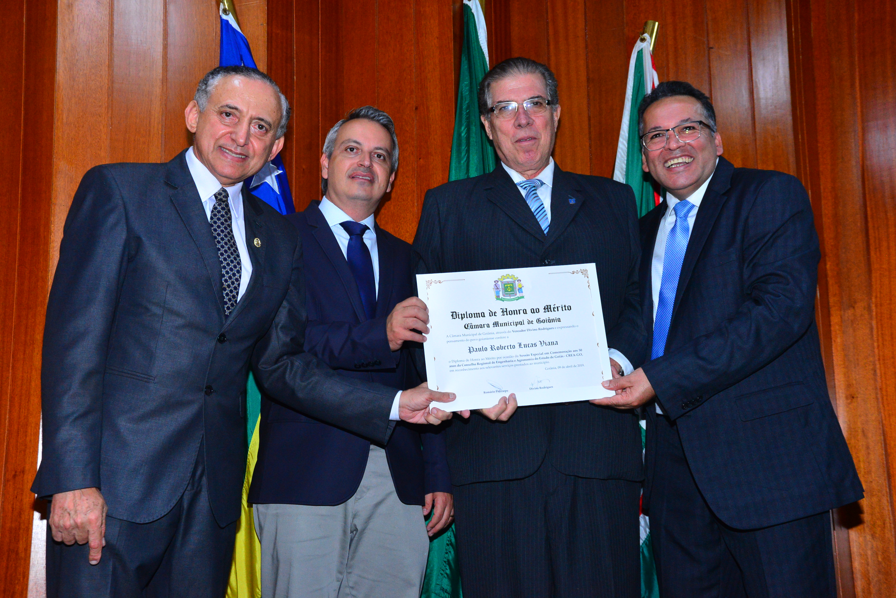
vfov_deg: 28.1
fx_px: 1195
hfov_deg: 41.1
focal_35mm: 48
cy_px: 299
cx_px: 448
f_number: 6.3
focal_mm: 48
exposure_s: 1/125
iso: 3200
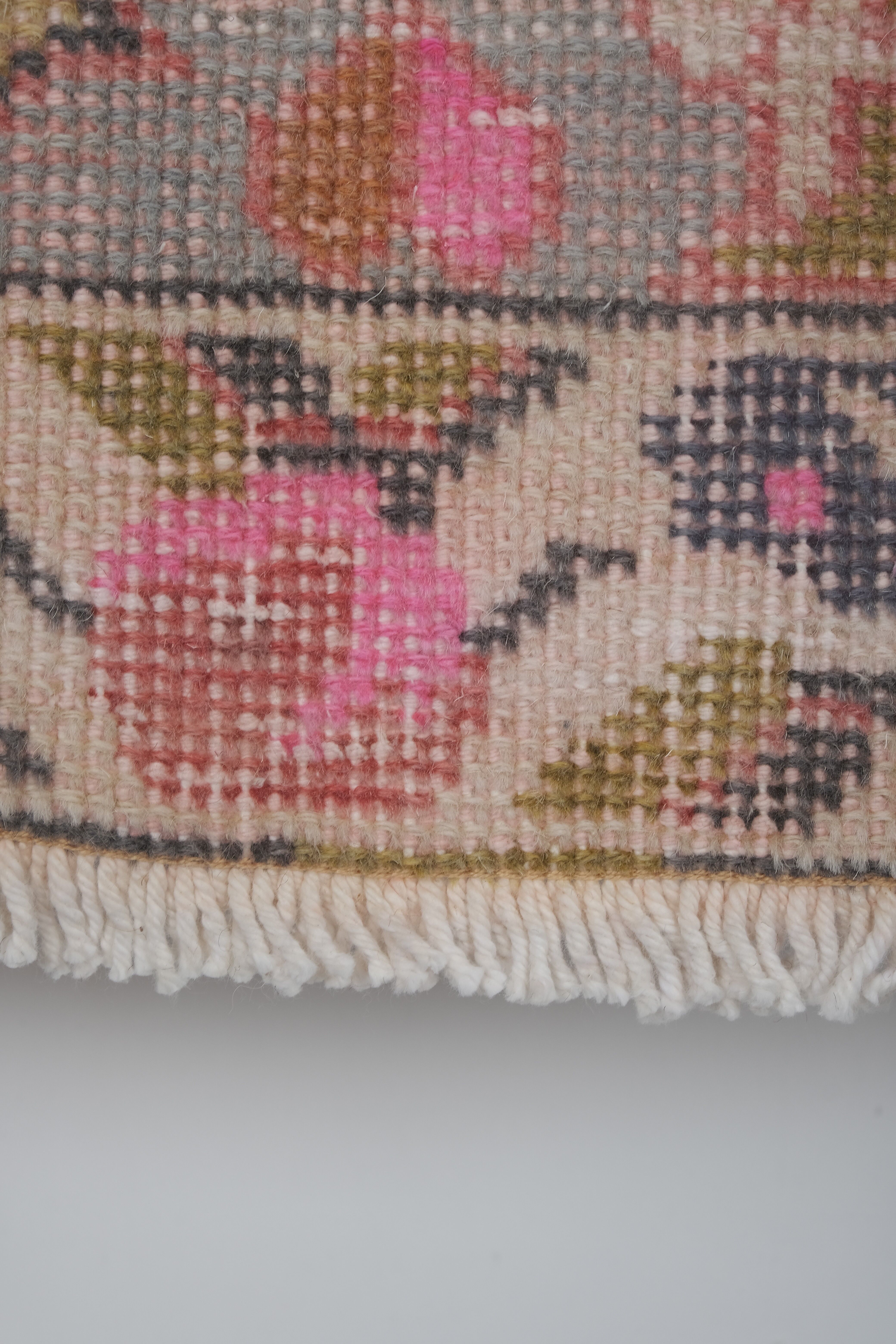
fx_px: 3098
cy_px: 672
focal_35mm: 83
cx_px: 448
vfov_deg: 24.5
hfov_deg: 16.5
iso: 160
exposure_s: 1/160
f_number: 11
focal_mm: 55
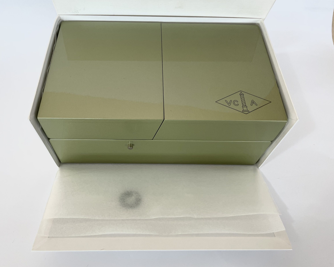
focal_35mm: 28
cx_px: 150
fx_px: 277
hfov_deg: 62.1
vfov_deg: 51.5
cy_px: 134
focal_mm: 4.2
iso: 64
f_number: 1.6
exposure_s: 1/100
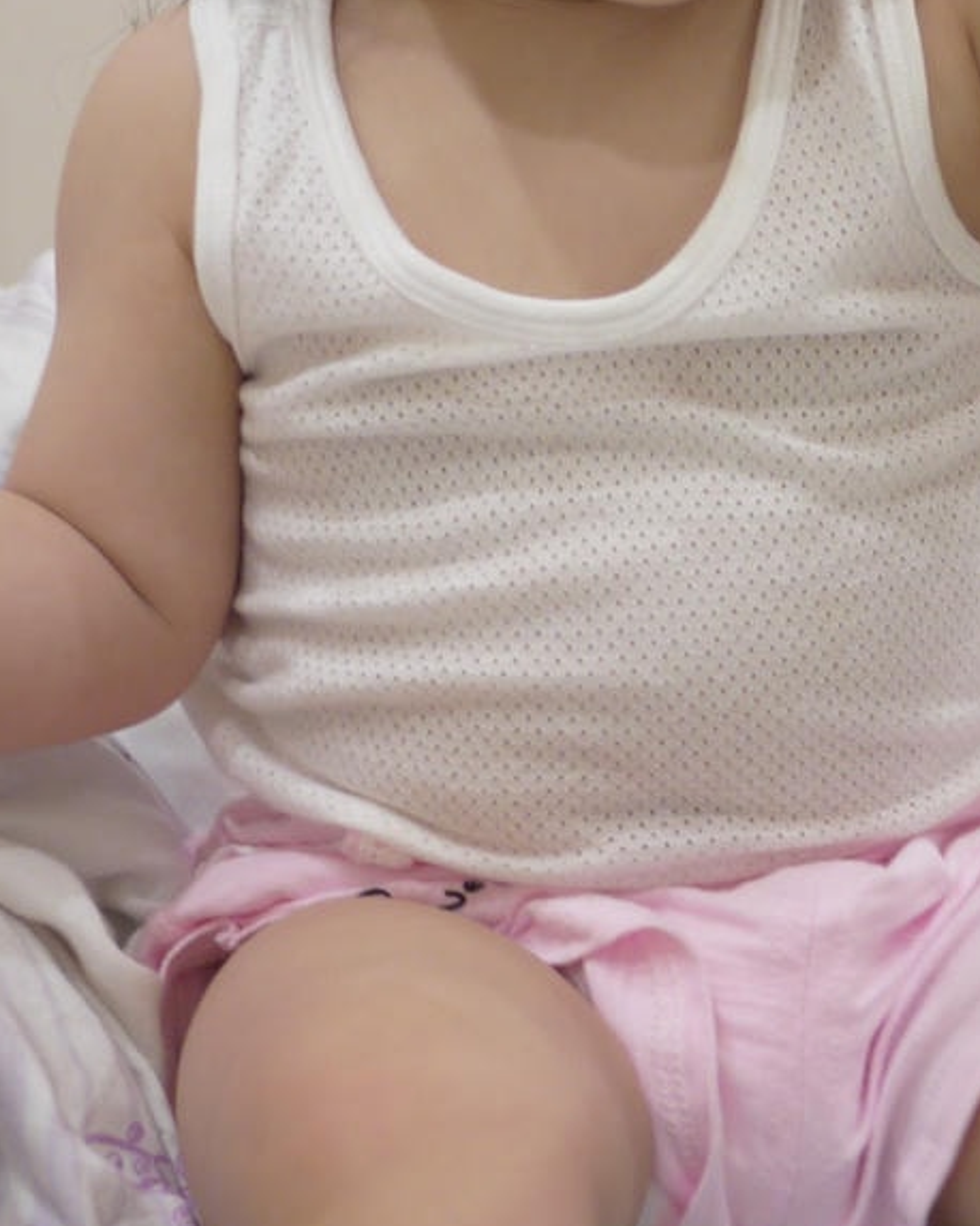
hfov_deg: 14.1
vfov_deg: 17.6
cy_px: 368
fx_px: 3954
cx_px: 685
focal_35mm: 109
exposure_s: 1/125
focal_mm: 20
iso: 320
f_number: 1.7
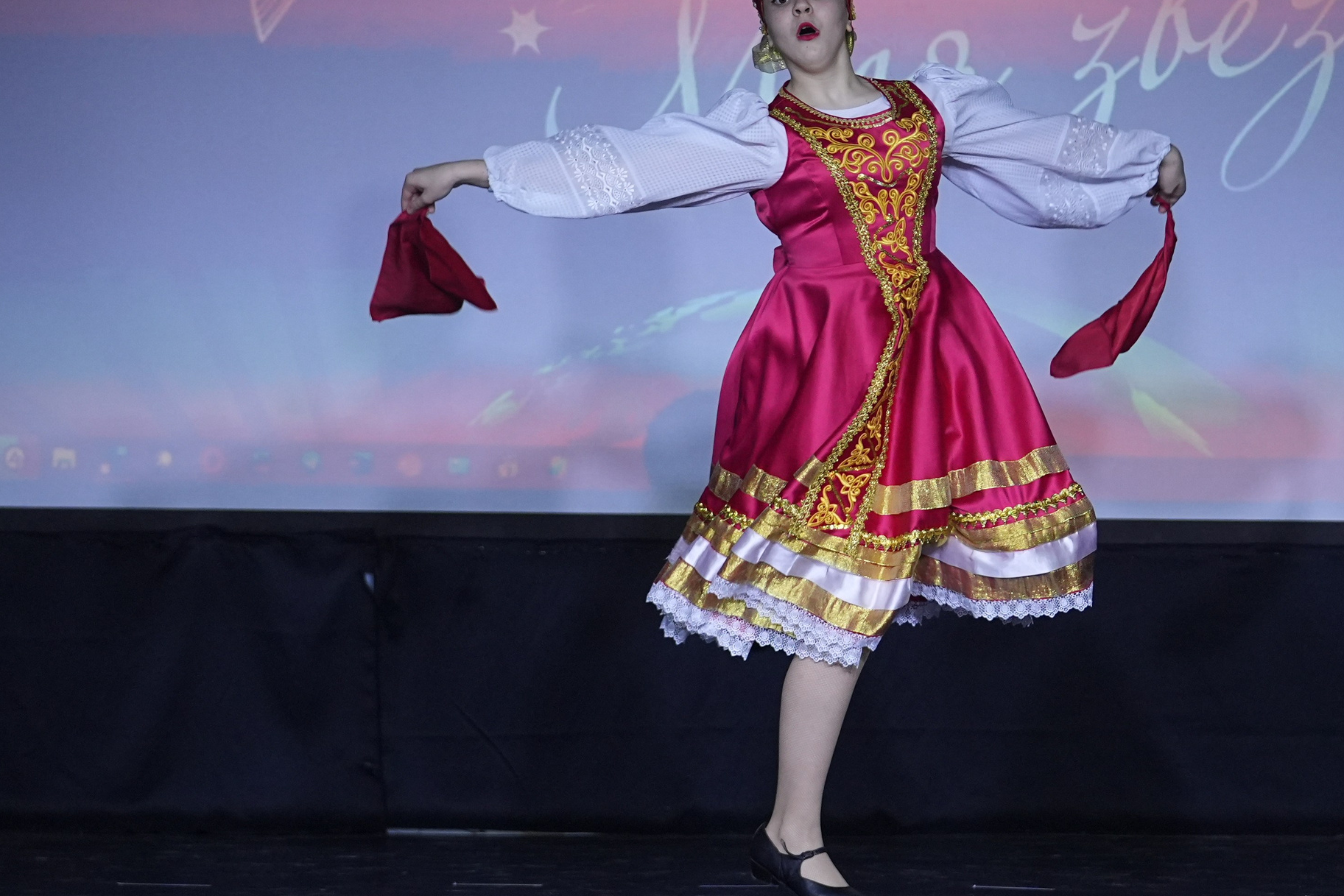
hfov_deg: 6.8
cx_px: 785
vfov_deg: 4.5
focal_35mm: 303
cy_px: 341
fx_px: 11312
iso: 2000
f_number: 2.8
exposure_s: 1/400
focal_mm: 144
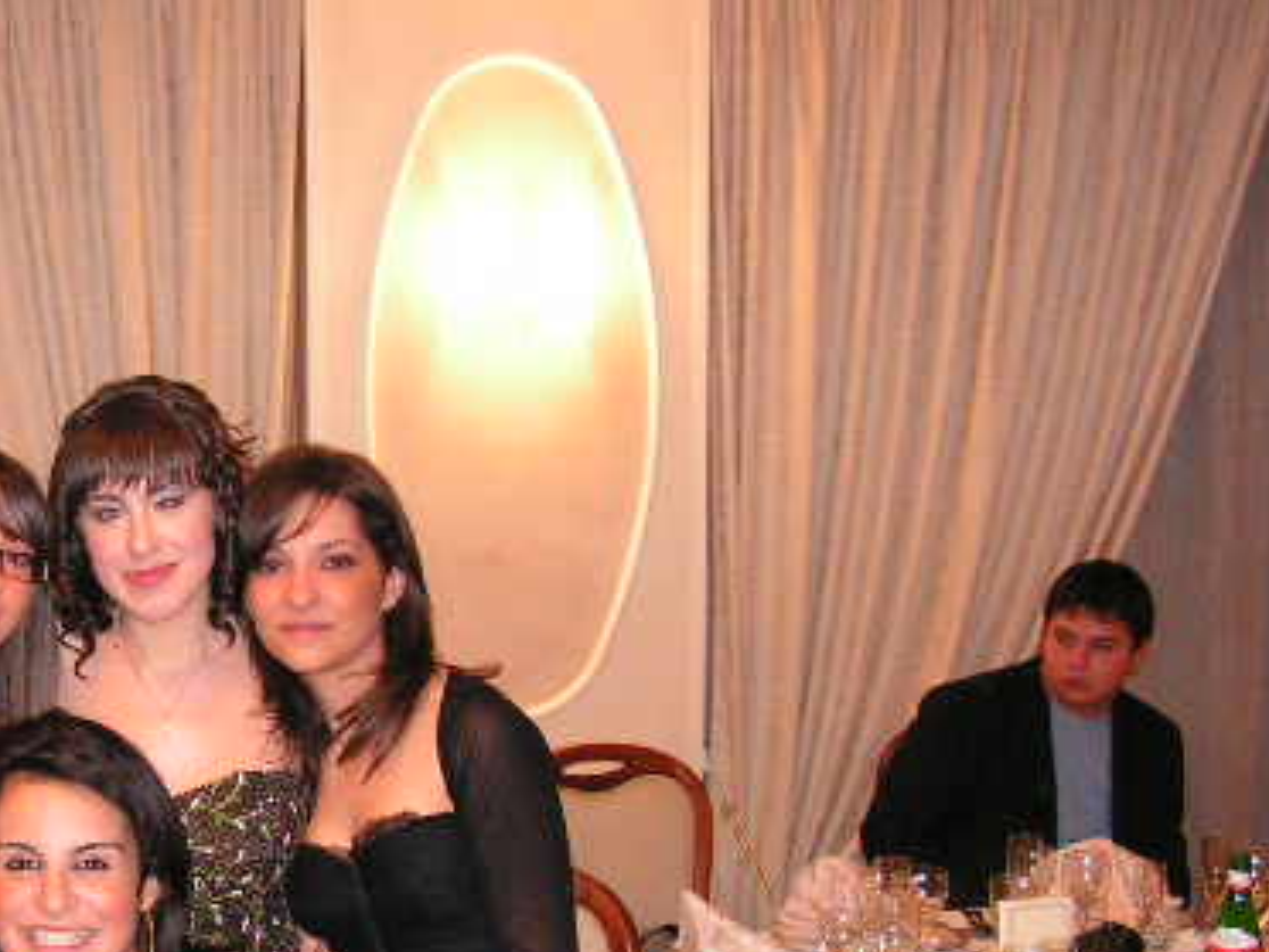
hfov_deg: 30.3
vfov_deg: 23.3
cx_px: 212
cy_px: 785
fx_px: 2273
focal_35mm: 62
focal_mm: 6
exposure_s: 1/40
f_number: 3.2
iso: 200
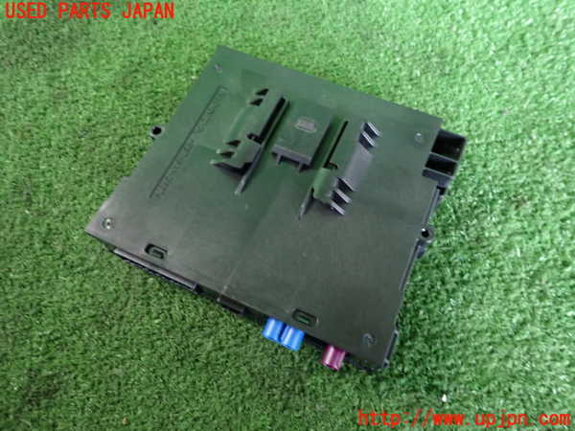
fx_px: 415
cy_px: 216
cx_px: 288
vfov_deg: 54.9
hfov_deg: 69.4
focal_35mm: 25
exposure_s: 1/30
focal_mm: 4.5
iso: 640
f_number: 2
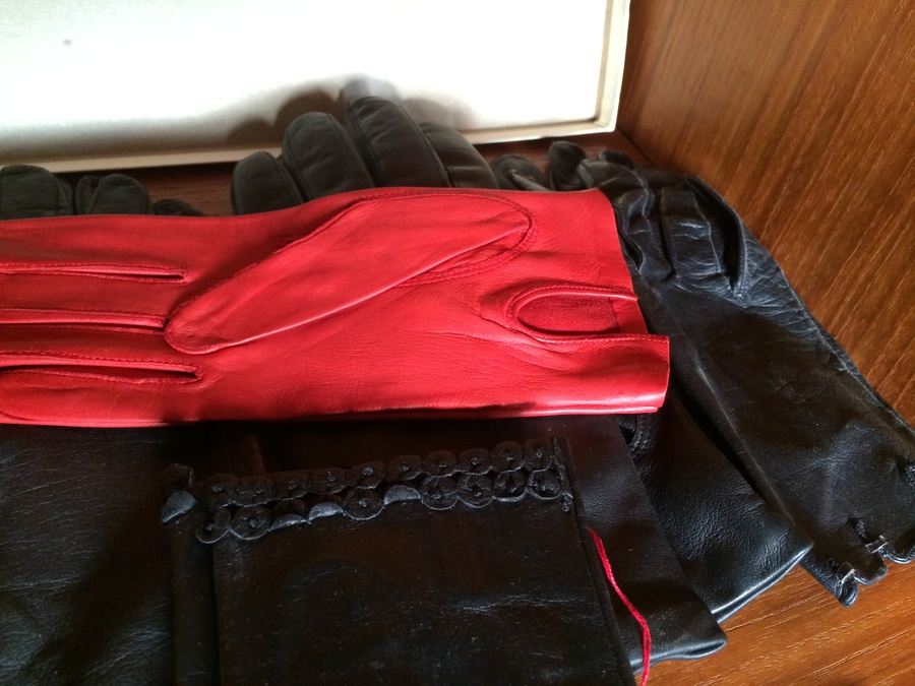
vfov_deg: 46.8
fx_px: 793
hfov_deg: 60.0
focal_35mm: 30
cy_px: 343
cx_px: 458
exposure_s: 1/24
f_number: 2.2
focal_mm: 4.12
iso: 320
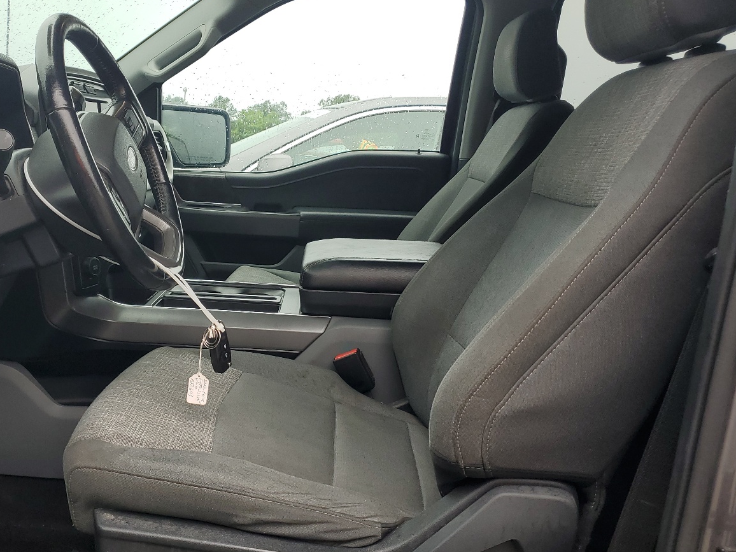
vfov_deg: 39.7
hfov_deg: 50.4
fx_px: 765
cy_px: 285
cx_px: 245
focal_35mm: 36
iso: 50
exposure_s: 1/400
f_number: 1.5
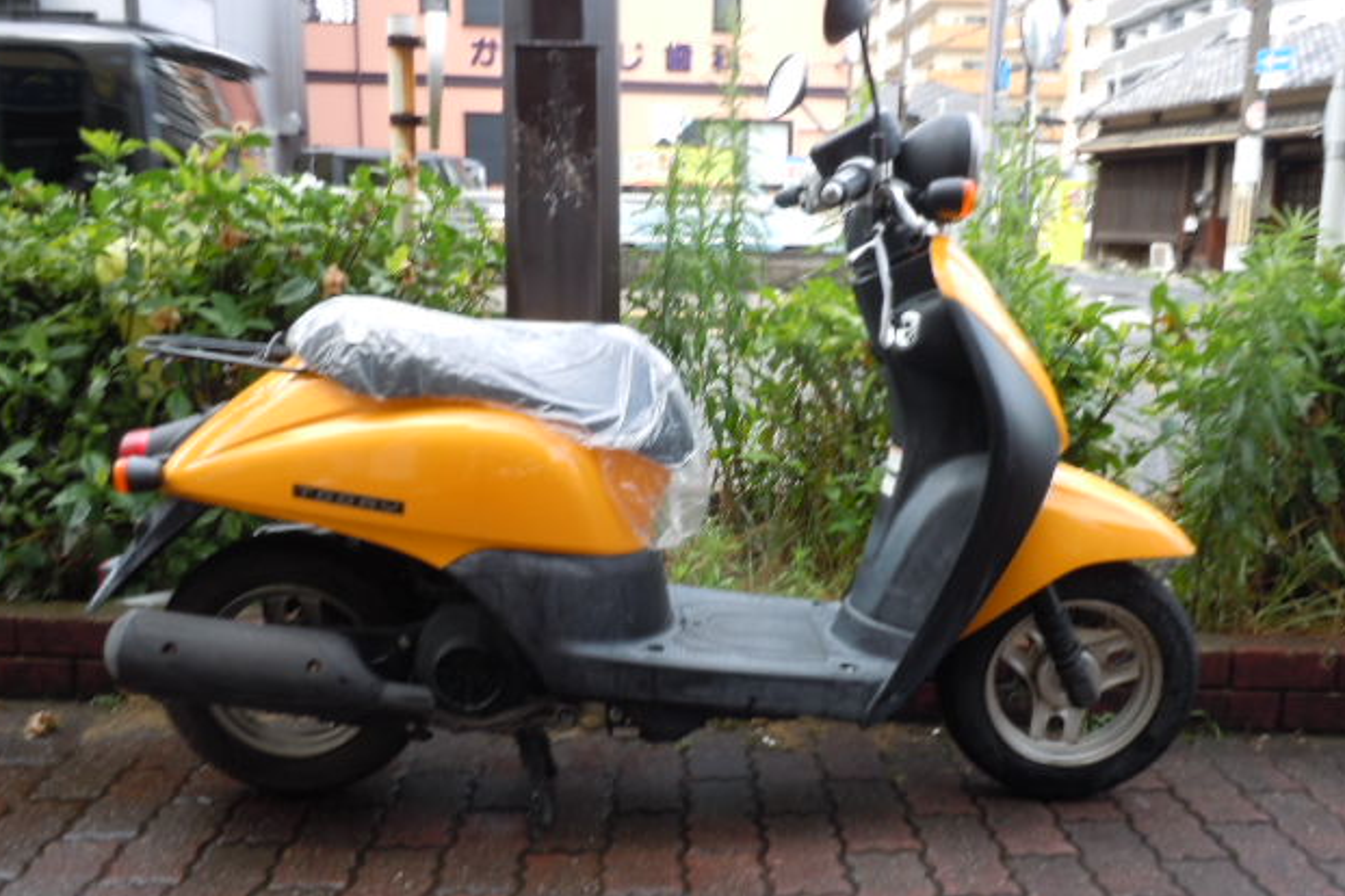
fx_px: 1121
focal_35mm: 30
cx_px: 665
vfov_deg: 43.6
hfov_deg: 61.9
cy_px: 467
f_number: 3.7
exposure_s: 1/125
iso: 100
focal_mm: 5
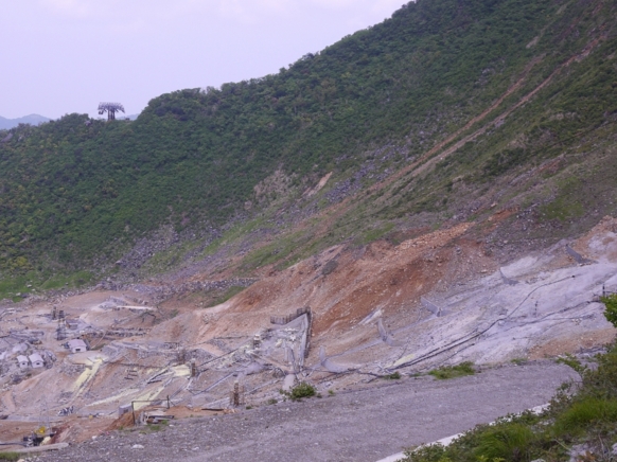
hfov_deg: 34.8
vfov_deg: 26.5
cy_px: 256
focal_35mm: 55
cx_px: 229
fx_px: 980
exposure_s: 1/640
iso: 200
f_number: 7.1
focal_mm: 20
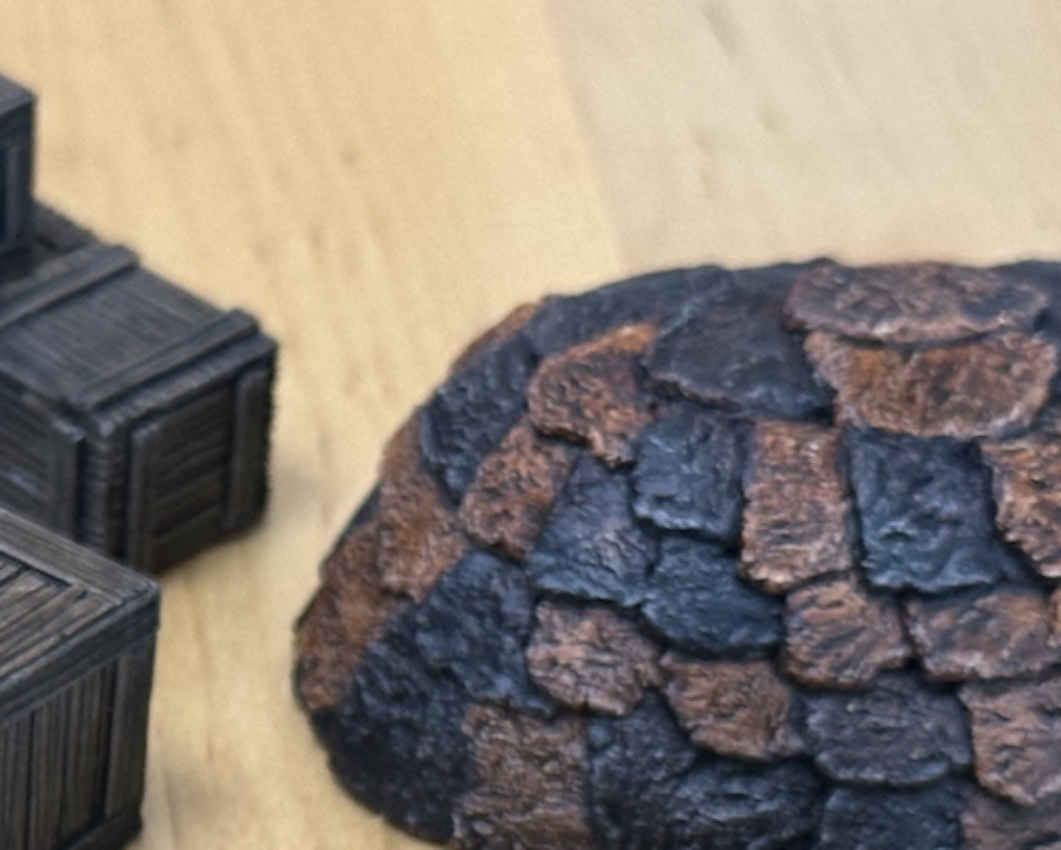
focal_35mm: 149
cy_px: 1055
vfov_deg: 10.2
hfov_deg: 12.7
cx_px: -125
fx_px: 4681
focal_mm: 6.86
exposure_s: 1/40
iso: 200
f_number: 1.78
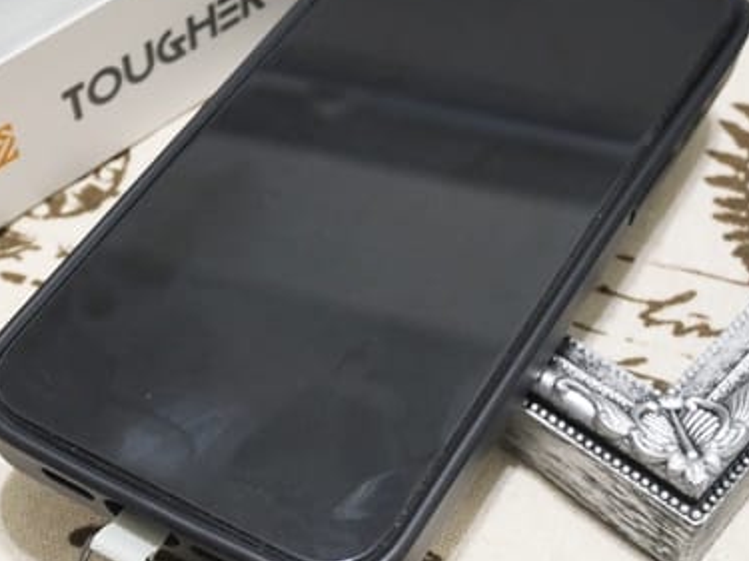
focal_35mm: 64
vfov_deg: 22.6
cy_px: 437
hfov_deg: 30.2
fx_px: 1384
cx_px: 309
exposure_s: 1/60
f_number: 4.2
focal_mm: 18
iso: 2500
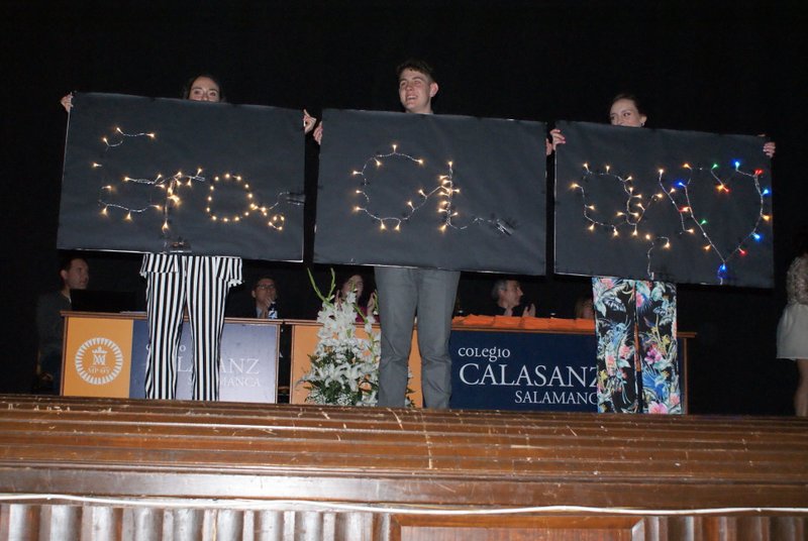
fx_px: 944
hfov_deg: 46.3
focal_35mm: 42
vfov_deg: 32.0
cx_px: 404
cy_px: 270
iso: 1600
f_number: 5
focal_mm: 28
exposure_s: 1/60
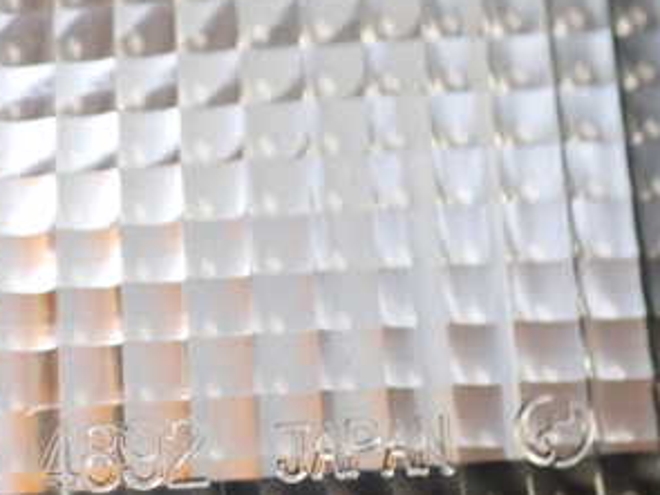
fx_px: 1163
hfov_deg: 30.9
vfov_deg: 23.3
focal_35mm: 61
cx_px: 136
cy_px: 457
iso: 640
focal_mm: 5.4
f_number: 2.3
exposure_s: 1/125
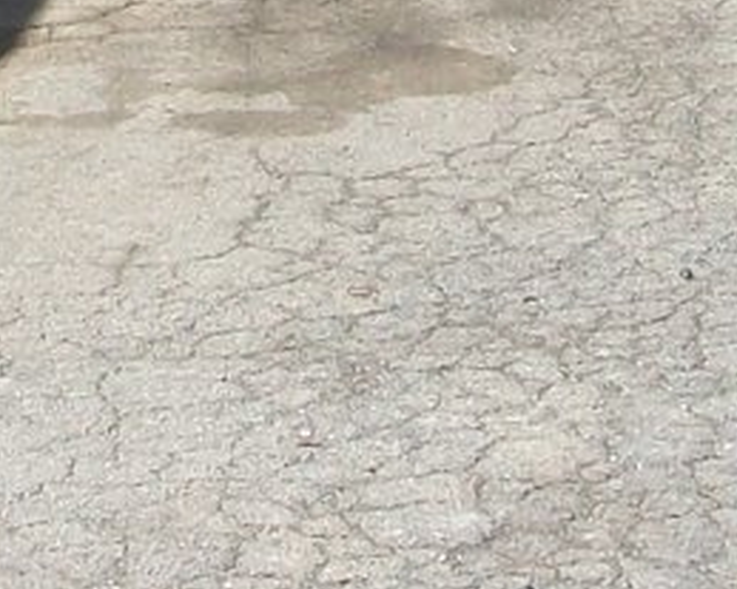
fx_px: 4230
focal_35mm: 194
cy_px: -639
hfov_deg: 9.9
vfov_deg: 7.6
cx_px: -21
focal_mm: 5.7
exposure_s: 1/320
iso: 80
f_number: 5.5
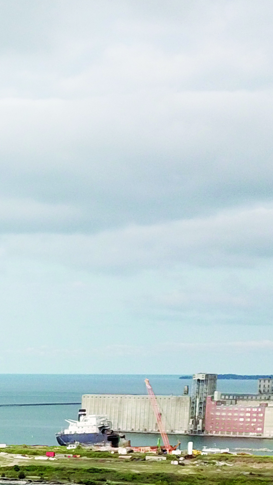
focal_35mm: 102
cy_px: 513
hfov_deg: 9.6
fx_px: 1313
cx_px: -508
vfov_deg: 20.1
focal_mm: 4.73
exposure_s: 1/1214
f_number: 2.2
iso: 100
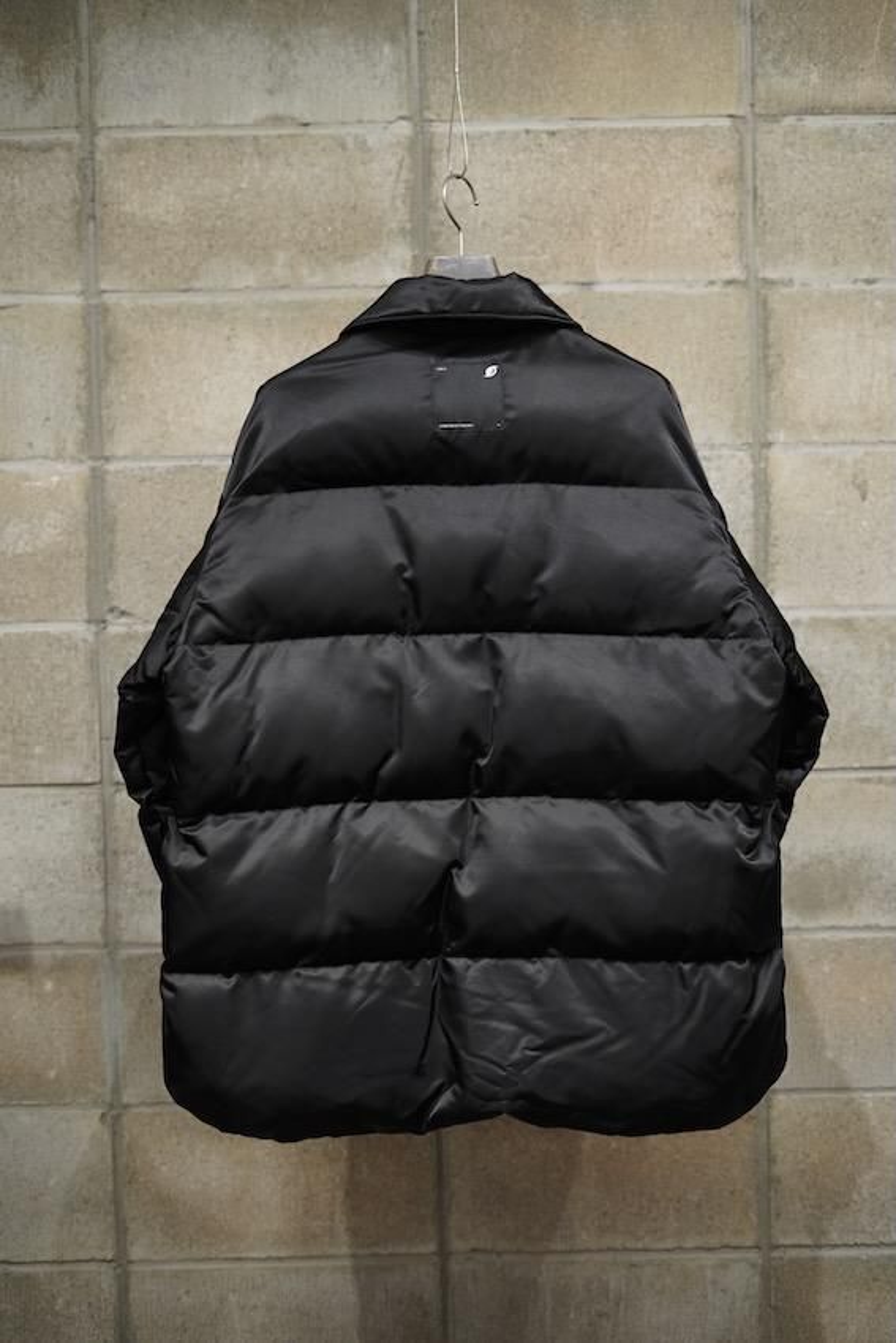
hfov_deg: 27.0
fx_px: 1866
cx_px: 448
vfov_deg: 39.6
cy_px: 672
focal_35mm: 50
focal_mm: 50
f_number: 2.5
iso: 640
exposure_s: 1/100
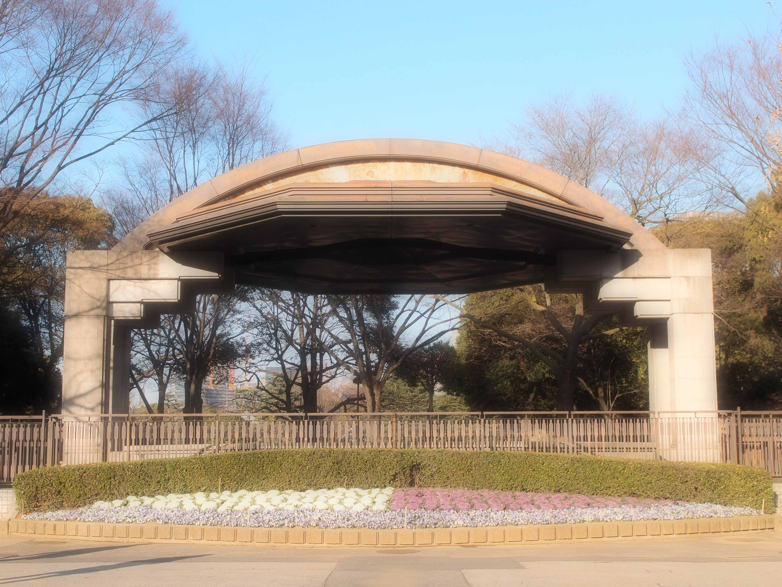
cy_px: 294
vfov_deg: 31.5
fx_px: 1039
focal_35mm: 46
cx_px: 391
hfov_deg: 41.2
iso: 100
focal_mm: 9.87
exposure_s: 1/640
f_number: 3.5
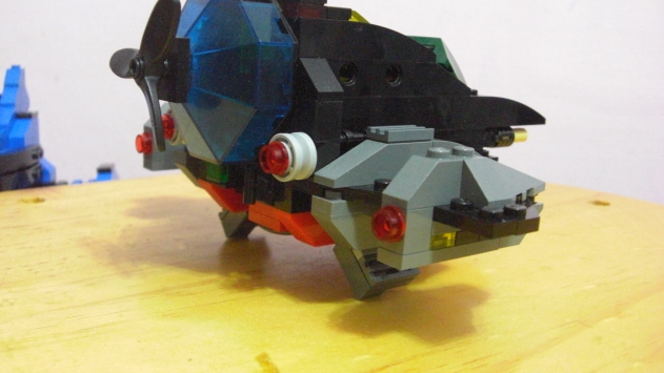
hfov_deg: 48.4
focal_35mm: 42
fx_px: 740
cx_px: 329
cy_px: 147
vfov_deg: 28.3
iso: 800
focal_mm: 6.2
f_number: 2.7
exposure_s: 1/13
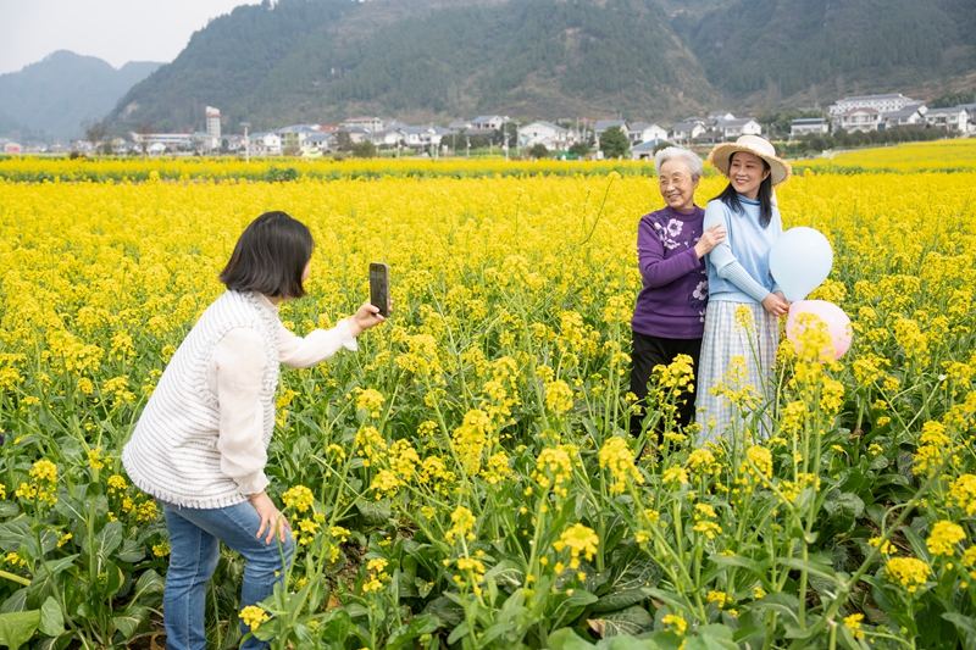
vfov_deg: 38.9
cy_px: 325
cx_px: 488
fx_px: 922
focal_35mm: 34
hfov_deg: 55.8
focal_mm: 34
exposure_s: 1/1600
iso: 250
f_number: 2.8
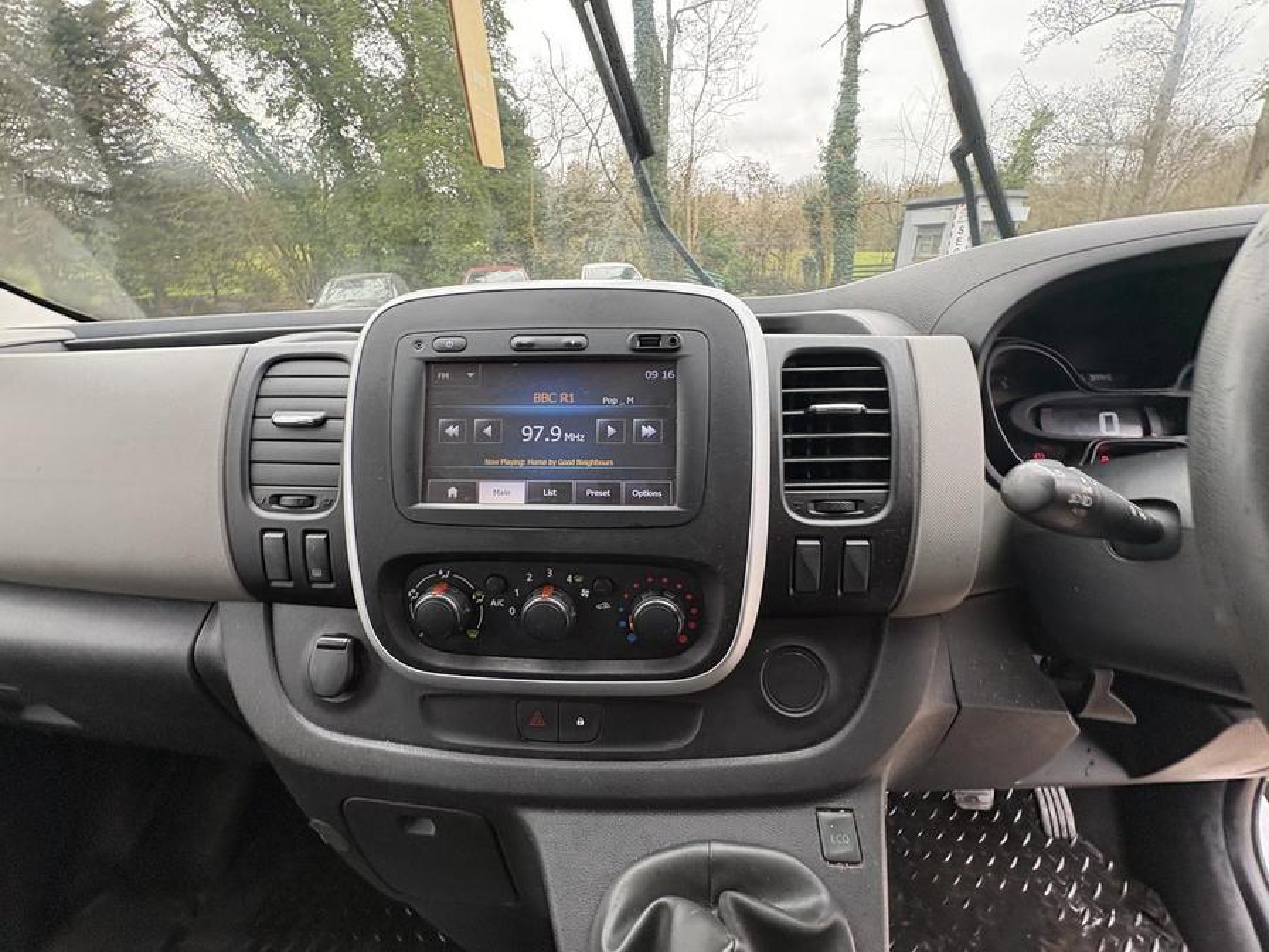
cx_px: 634
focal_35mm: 14
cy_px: 476
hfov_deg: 102.1
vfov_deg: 85.7
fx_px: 513
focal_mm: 2.22
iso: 125
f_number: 2.2
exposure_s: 1/99
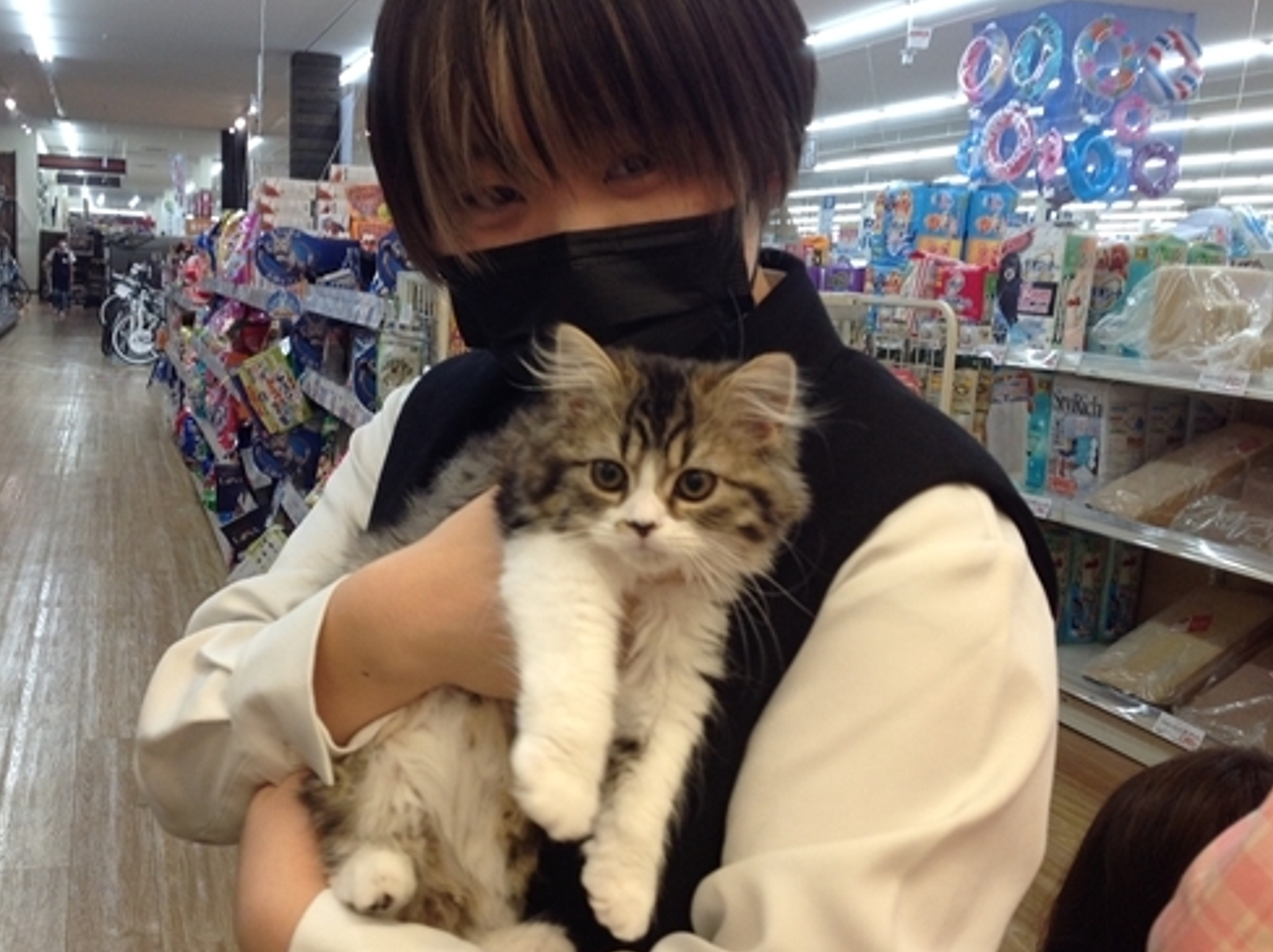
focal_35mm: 43
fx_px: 1580
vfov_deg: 33.5
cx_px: 545
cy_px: 464
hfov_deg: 43.8
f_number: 2.4
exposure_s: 1/60
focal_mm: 4.28
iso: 64
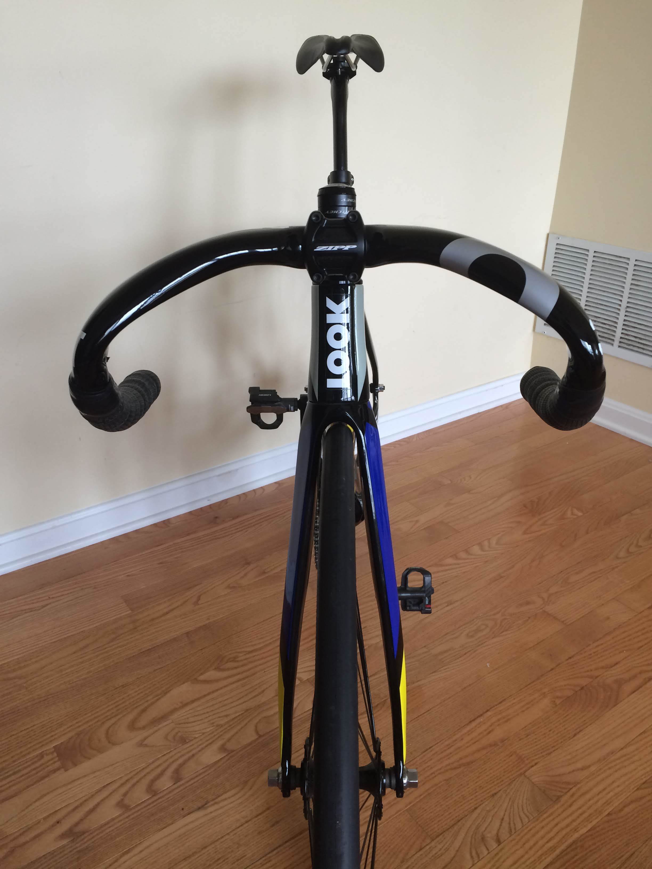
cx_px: 326
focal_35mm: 29
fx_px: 728
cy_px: 434
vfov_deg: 61.7
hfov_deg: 48.2
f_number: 2.2
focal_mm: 4.15
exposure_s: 1/30
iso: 64
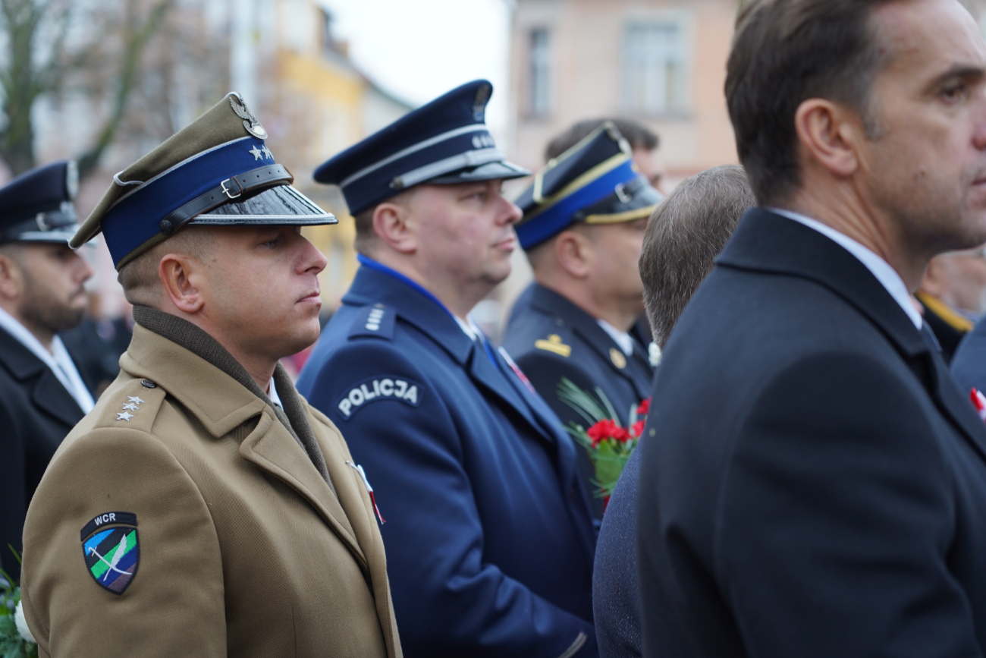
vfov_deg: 13.4
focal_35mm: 102
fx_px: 2794
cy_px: 329
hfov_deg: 20.0
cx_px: 493
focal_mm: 102
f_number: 4
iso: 250
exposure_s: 1/100
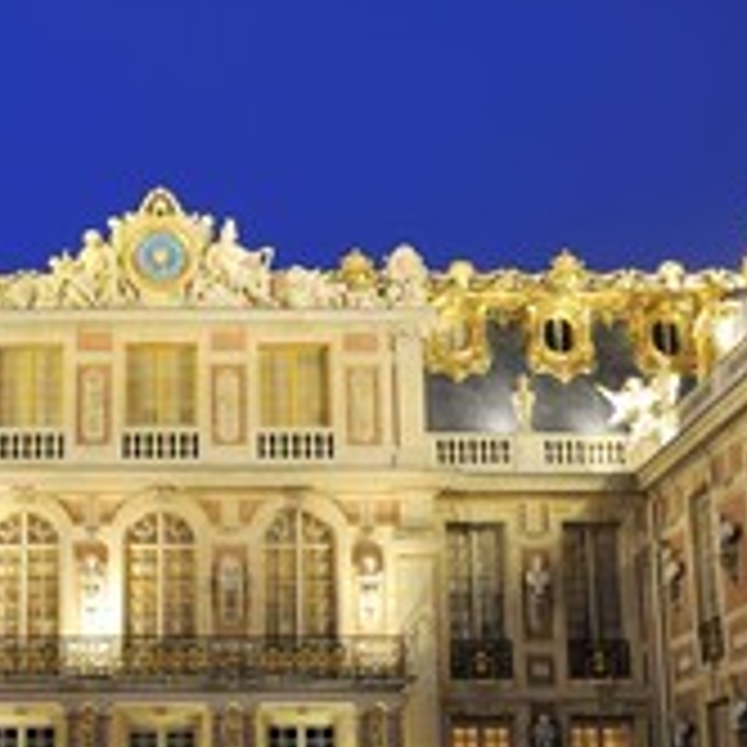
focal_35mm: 58
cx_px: 164
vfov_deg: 29.0
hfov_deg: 29.0
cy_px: 585
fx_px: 1416
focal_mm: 27
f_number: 9
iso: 200
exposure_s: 3
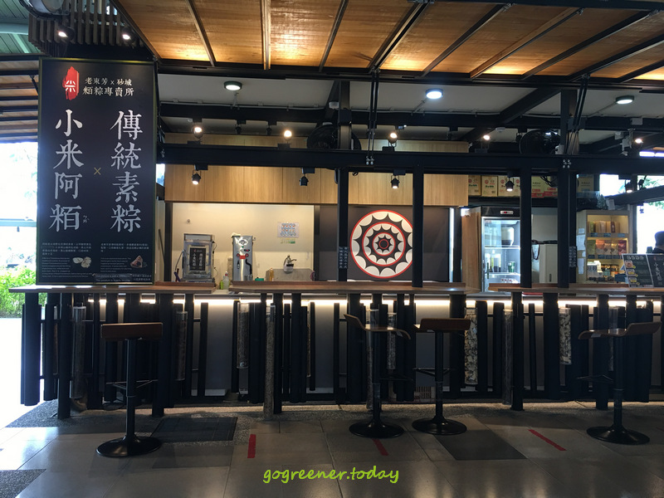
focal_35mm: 29
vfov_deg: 48.2
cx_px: 332
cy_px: 249
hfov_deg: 61.7
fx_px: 556
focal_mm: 4.15
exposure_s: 1/30
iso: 40
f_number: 2.2
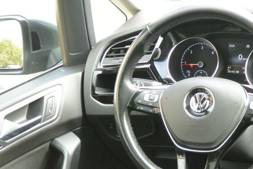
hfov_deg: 29.6
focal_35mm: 64
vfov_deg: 20.2
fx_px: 450
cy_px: 190
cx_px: 245
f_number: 3.5
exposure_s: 1/125
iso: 360
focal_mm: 10
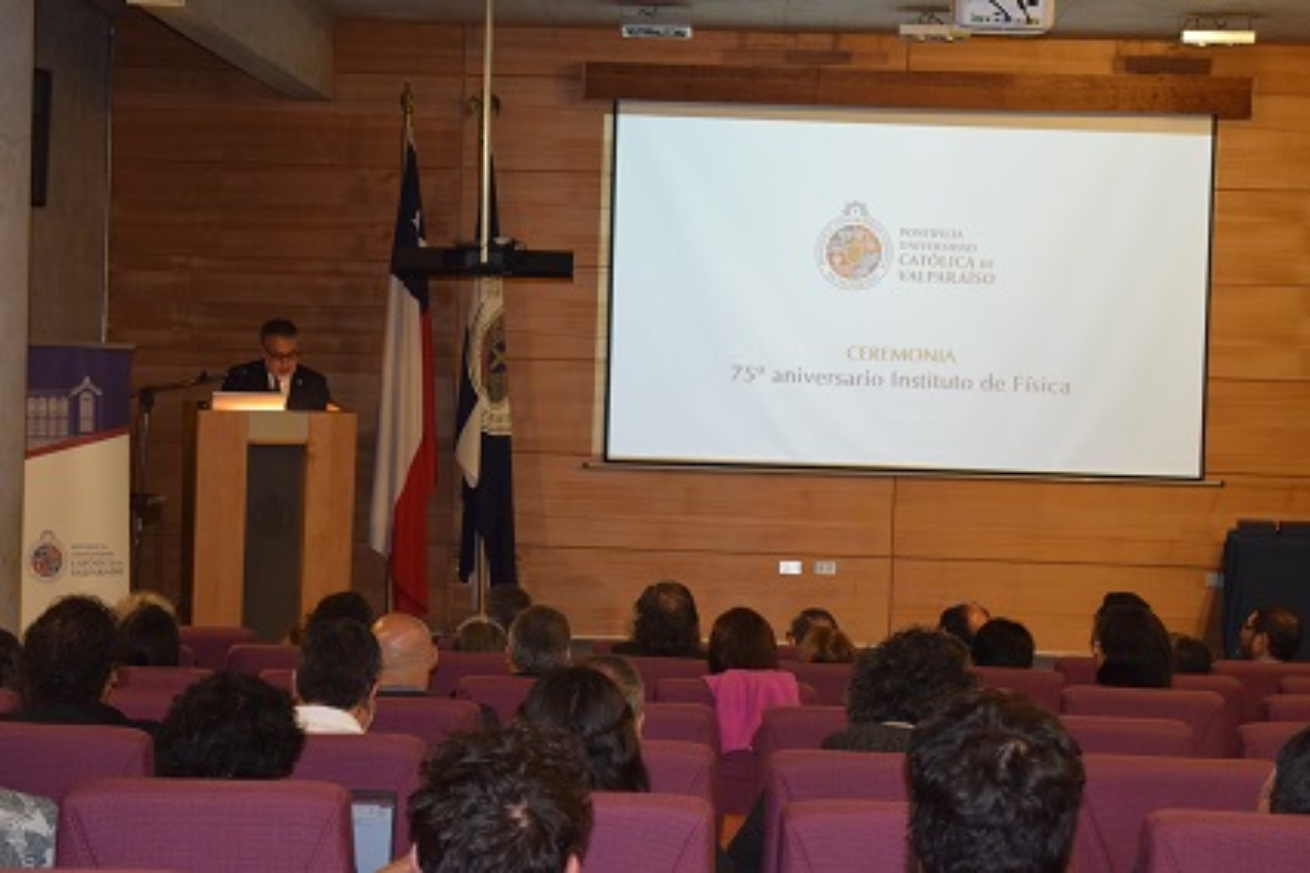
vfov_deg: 18.9
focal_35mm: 72
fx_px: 2619
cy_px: 436
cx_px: 655
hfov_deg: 28.1
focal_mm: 48
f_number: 5.3
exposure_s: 1/60
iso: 1600
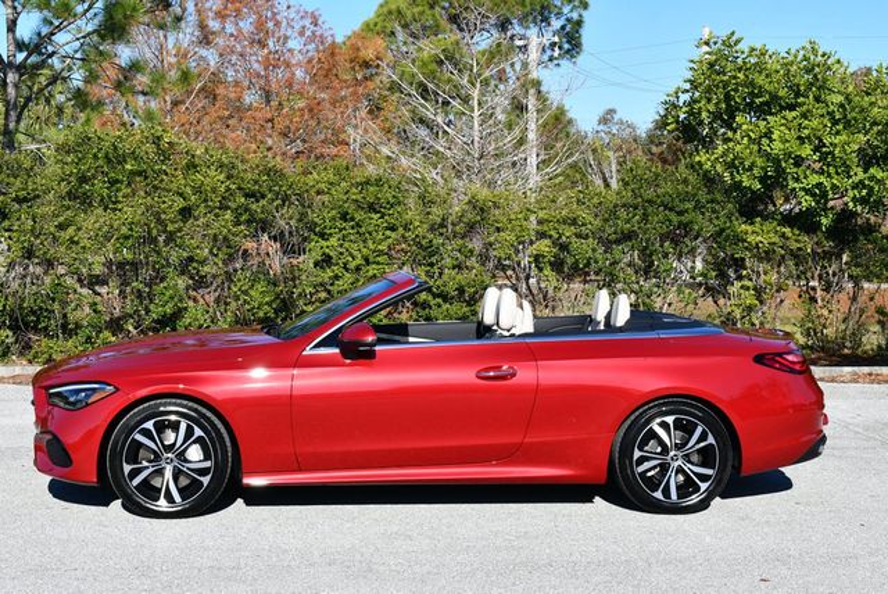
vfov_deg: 22.0
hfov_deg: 32.4
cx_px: 444
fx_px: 1531
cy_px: 297
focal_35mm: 62
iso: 100
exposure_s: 1/250
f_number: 8
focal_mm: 31
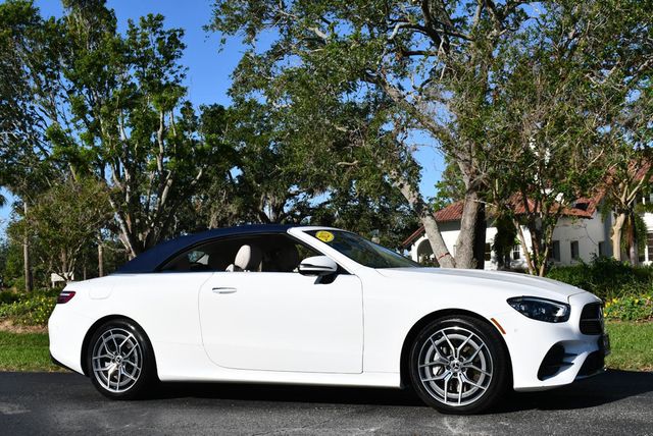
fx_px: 871
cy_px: 218
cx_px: 326
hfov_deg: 41.1
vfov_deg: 28.1
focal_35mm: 48
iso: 100
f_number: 9
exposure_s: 1/320
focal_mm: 24
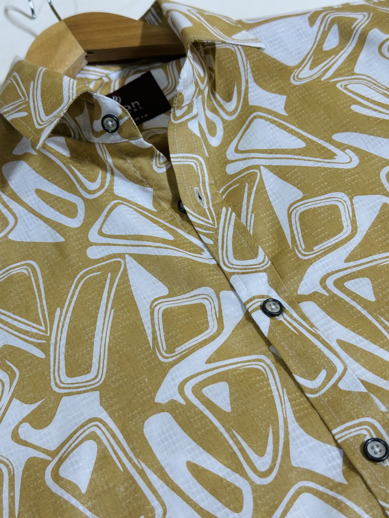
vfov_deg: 39.7
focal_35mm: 48
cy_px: 259
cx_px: 194
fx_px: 719
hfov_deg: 30.3
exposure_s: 1/161
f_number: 1.78
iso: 50
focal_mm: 6.86
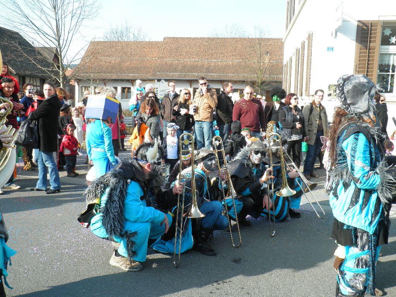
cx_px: 198
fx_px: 389
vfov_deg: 41.8
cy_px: 148
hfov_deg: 54.0
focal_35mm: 34
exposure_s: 1/160
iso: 64
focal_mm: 6.1
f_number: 3.5
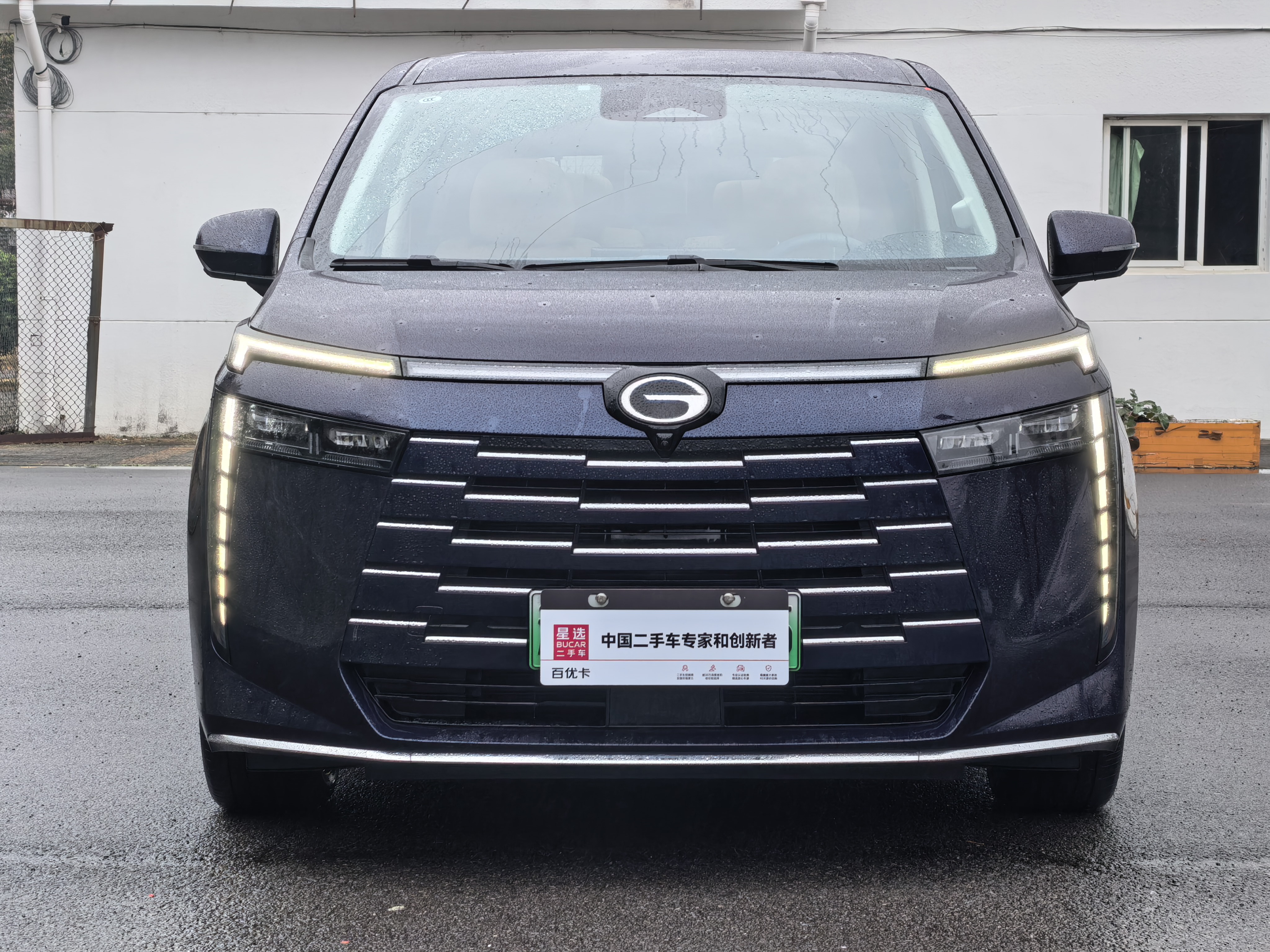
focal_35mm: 73
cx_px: 635
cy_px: 476
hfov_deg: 26.7
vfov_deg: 20.2
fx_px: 2678
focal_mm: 6.98
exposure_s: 1/581
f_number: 2
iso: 50
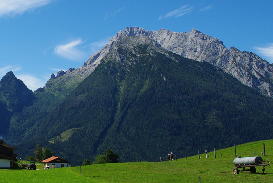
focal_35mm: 70
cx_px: 5
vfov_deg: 19.5
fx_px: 532
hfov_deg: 27.3
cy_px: 80
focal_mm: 20
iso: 100
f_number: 9.5
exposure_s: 1/180
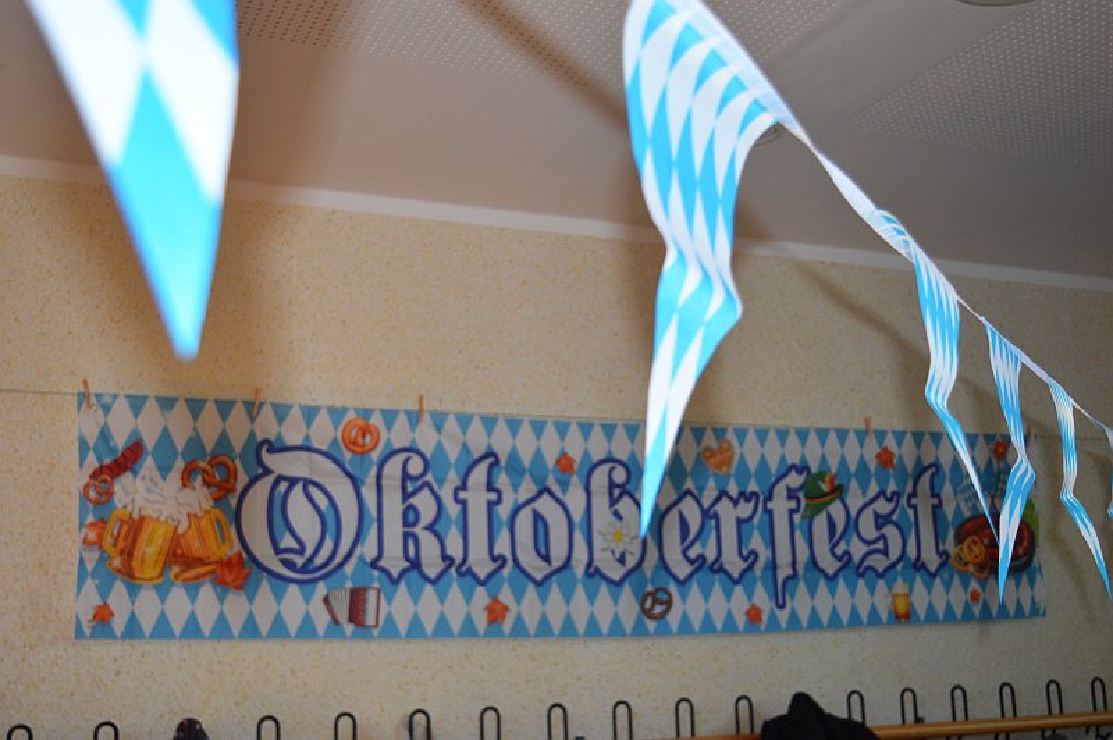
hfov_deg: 45.0
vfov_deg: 30.8
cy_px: 370
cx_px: 556
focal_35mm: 44
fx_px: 1344
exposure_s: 1/60
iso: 560
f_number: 4.2
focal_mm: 29
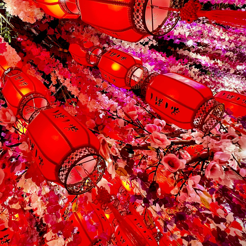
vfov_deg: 60.7
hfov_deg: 59.4
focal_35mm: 25
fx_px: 201
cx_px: 60
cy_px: 73
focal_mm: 1.57
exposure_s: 1/50
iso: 160
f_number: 1.8
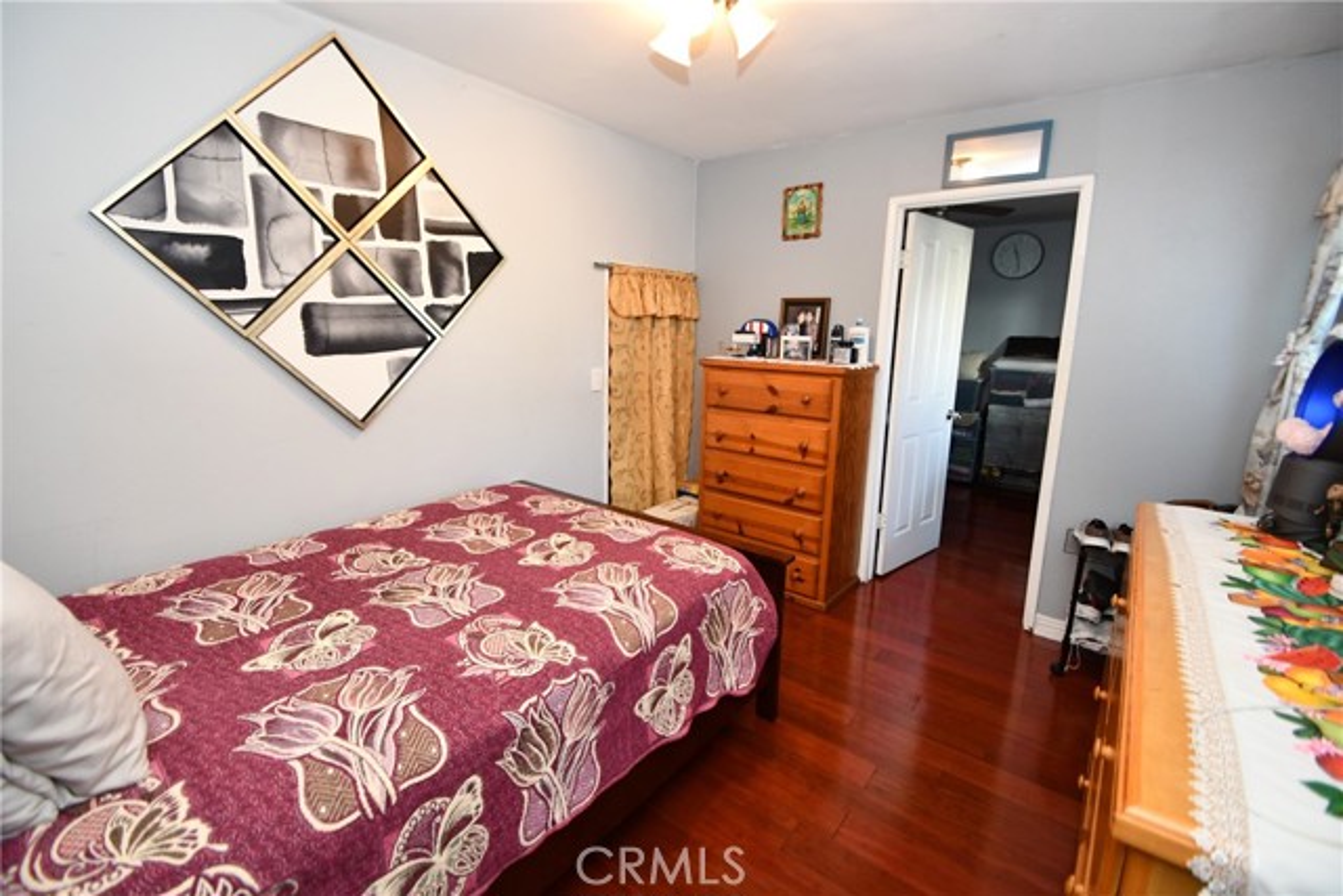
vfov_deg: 77.4
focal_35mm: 15
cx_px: 672
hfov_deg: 100.4
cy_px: 448
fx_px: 560
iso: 1400
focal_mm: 10
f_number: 4
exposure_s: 1/60
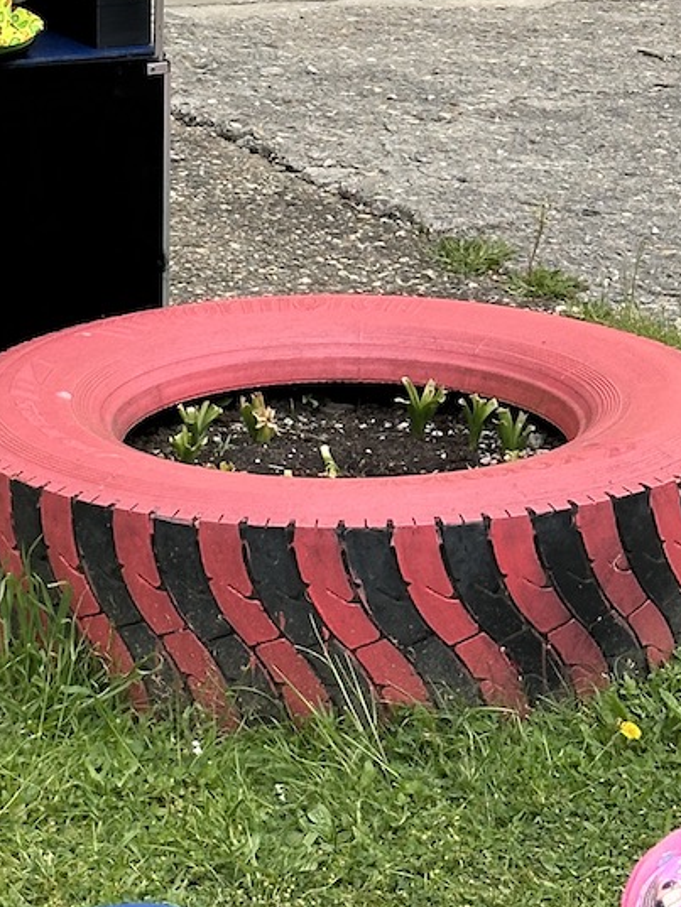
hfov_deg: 10.3
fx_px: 3749
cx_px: 34
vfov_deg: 13.7
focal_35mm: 143
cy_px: 73
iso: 64
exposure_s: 1/2160
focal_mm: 6.86
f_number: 1.78
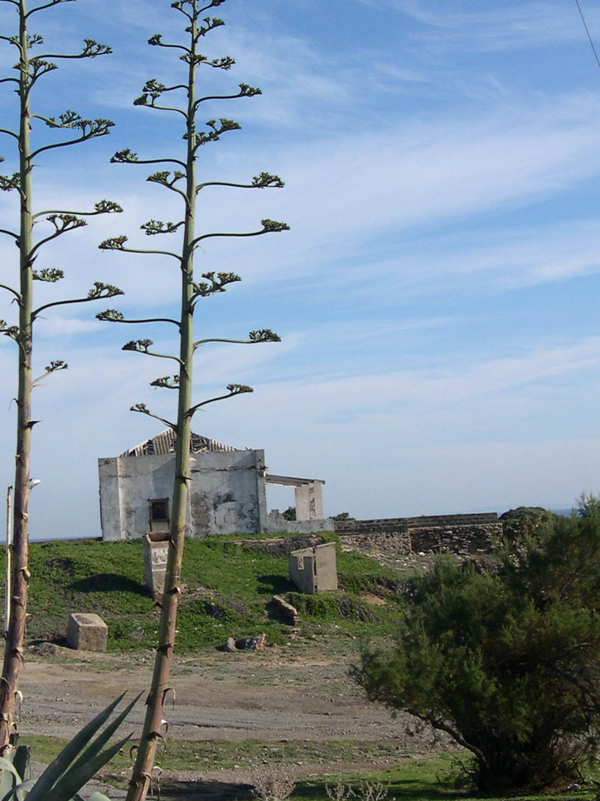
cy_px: 398
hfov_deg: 21.7
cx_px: 129
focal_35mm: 67
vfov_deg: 29.0
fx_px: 1549
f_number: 7.6
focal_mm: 8
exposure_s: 1/252
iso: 100
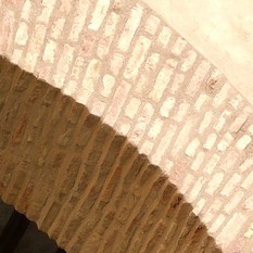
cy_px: 730
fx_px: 1637
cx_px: -213
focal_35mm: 198
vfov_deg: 7.8
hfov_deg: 8.5
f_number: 10
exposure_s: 1/60
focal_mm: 34
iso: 400
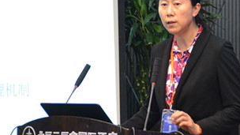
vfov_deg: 3.7
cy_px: 15
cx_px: 168
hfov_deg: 6.6
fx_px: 2068
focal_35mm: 325
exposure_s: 1/80
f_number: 5.3
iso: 3200
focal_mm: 105
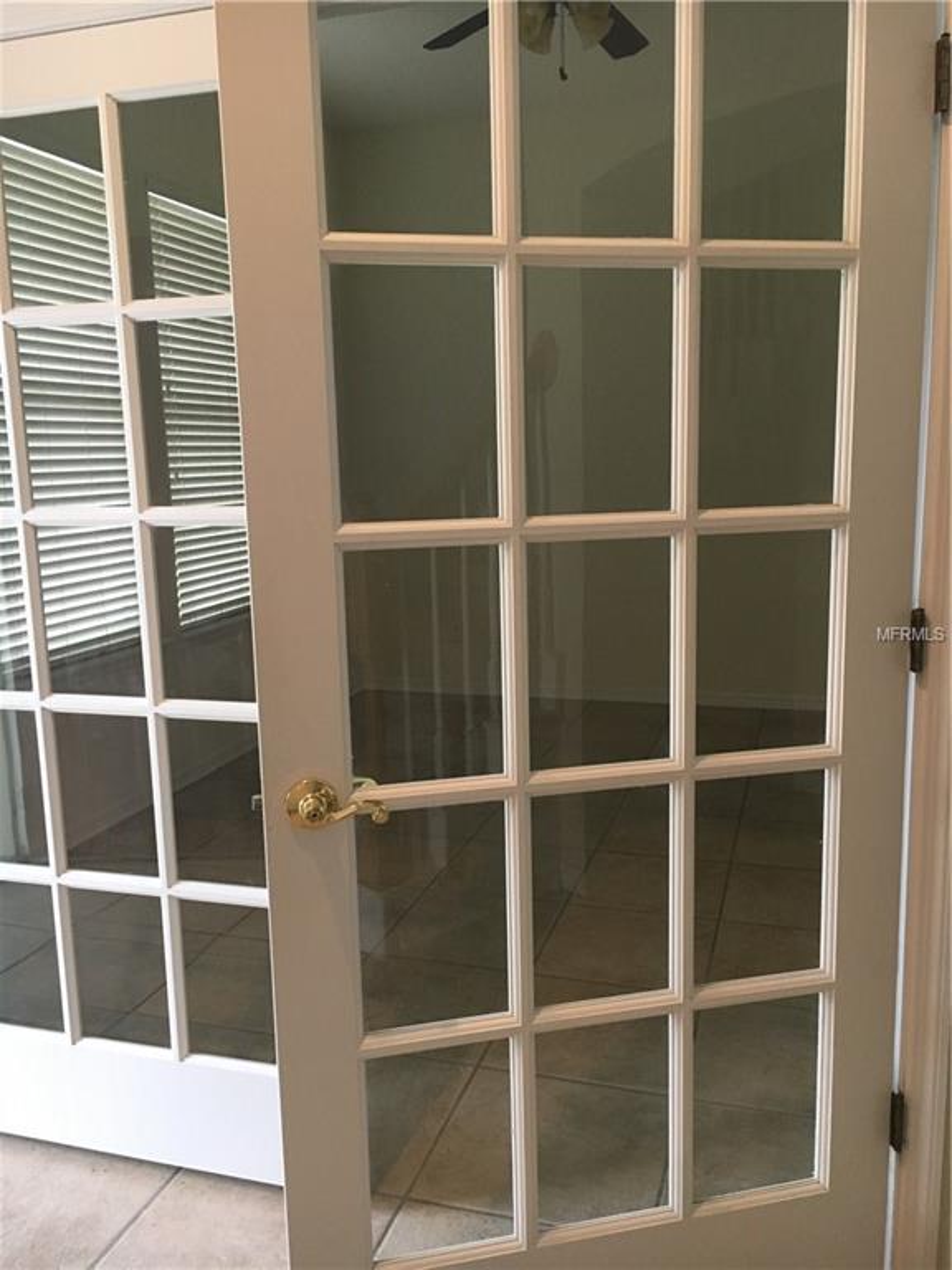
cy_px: 635
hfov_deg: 48.2
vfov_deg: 61.7
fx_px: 1063
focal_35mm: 29
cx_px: 476
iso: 125
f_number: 2.2
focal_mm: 4.15
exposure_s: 1/30
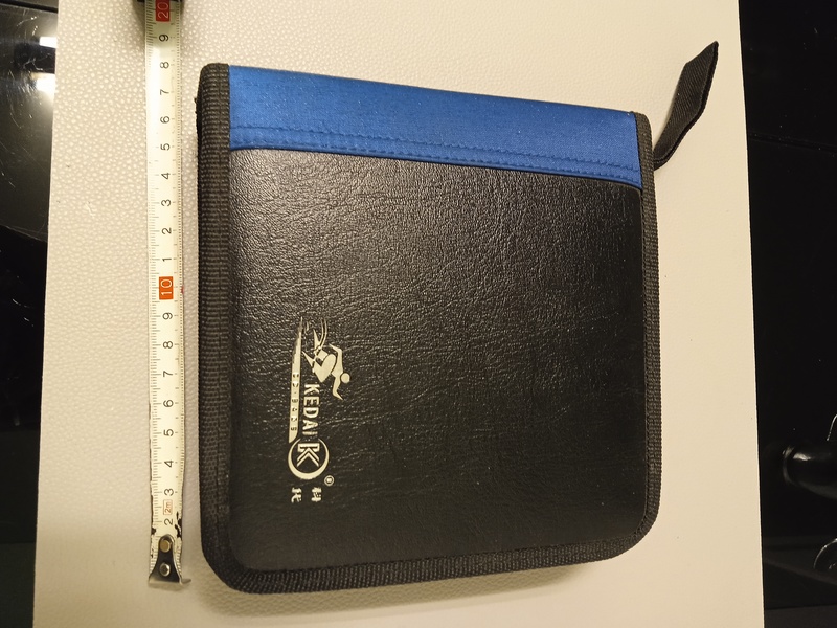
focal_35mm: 28
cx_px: 418
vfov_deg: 49.7
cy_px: 314
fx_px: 677
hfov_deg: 63.4
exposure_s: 1/20
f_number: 2.2
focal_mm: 3.43
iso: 813
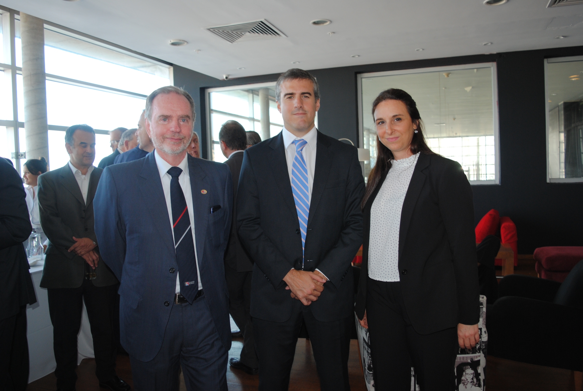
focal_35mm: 30
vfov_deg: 43.7
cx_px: 292
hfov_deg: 61.9
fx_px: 486
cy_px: 196
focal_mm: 20
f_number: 3.8
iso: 200
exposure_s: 1/60
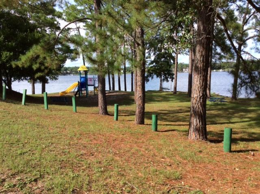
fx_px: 240
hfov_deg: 56.9
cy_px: 97
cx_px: 130
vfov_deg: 44.1
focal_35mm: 32
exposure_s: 1/697
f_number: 2.4
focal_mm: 3.3
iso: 32
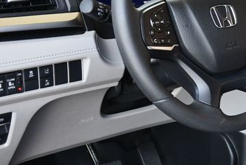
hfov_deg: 23.7
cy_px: 29
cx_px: 208
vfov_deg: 16.2
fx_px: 575
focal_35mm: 84
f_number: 4
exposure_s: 1/200
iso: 800
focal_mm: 24
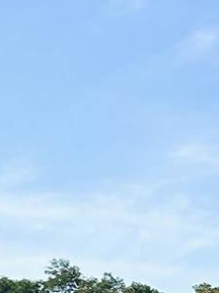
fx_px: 1708
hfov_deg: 6.8
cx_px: 574
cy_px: 373
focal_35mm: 202
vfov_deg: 9.6
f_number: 1.5
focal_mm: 5.7
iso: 50
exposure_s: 1/5076
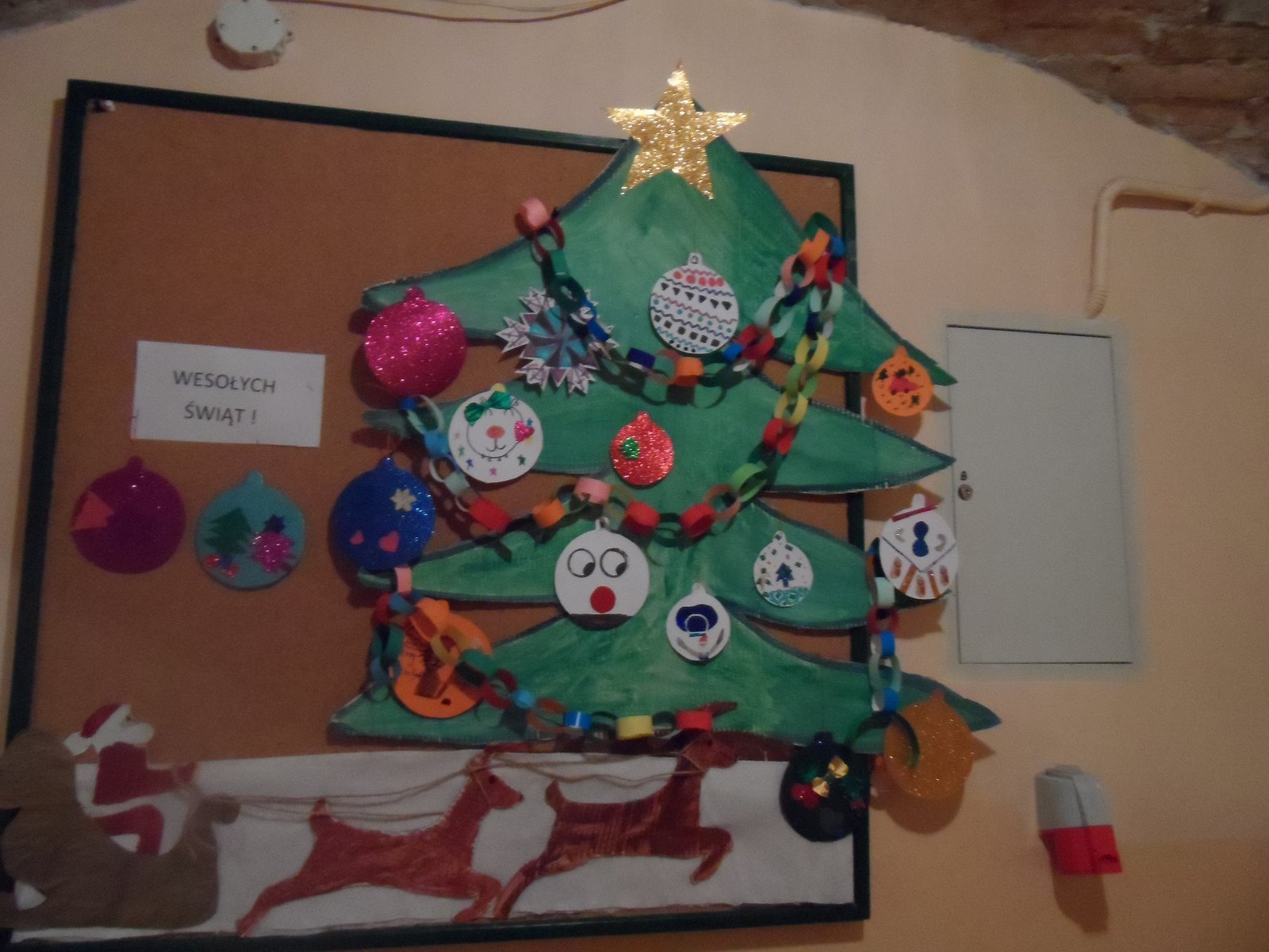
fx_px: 880
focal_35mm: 24
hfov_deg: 71.6
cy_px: 476
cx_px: 634
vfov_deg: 56.8
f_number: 3.2
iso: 800
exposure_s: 1/30
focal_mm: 4
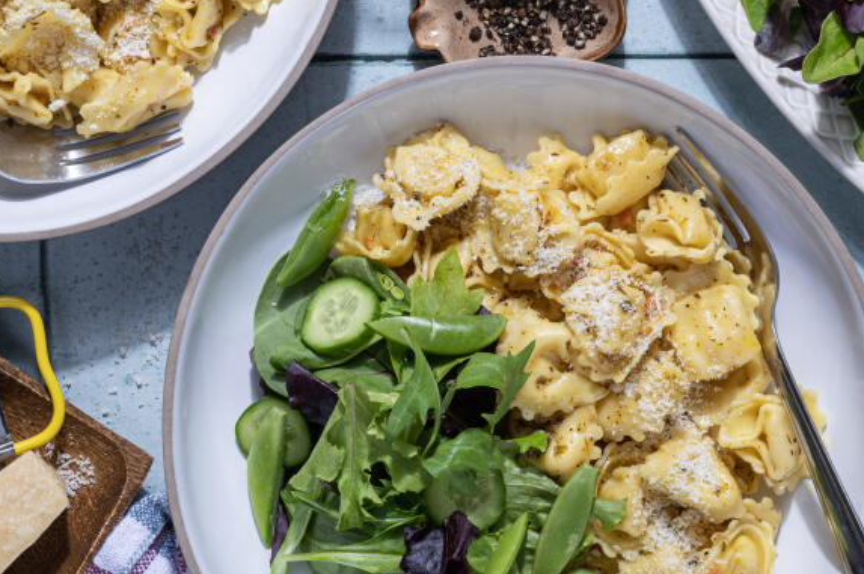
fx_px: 1966
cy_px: 106
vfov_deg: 16.5
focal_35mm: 82
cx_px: 437
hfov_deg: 24.8
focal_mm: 50
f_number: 16
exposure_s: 1/100
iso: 160
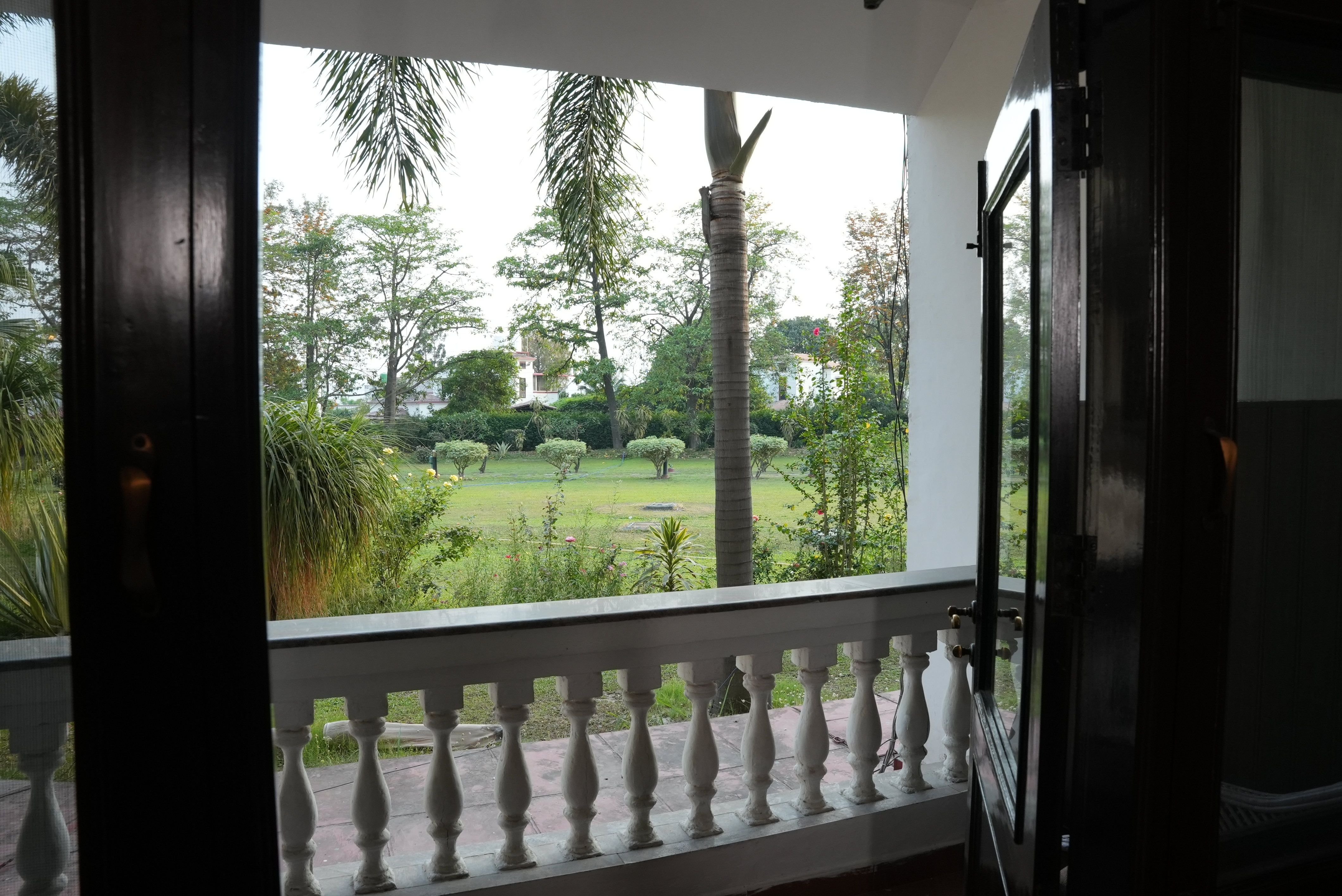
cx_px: 671
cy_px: 448
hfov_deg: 73.7
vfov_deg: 53.2
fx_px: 895
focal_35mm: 24
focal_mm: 24
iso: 2500
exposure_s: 1/250
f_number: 9
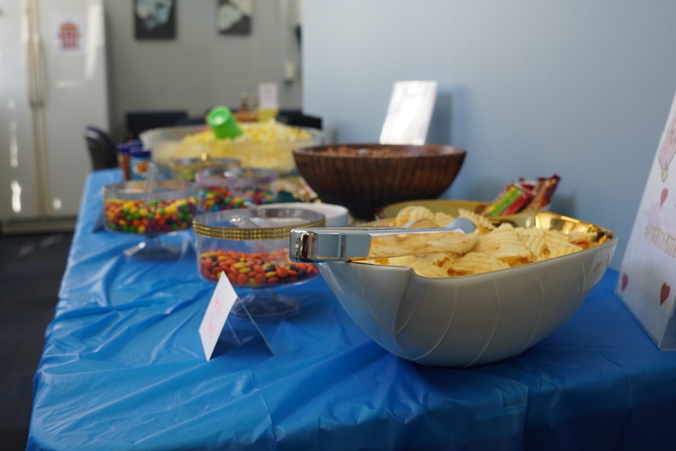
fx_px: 676
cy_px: 226
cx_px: 338
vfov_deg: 36.9
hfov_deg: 53.1
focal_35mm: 36
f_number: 4
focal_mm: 24
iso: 500
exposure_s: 1/160
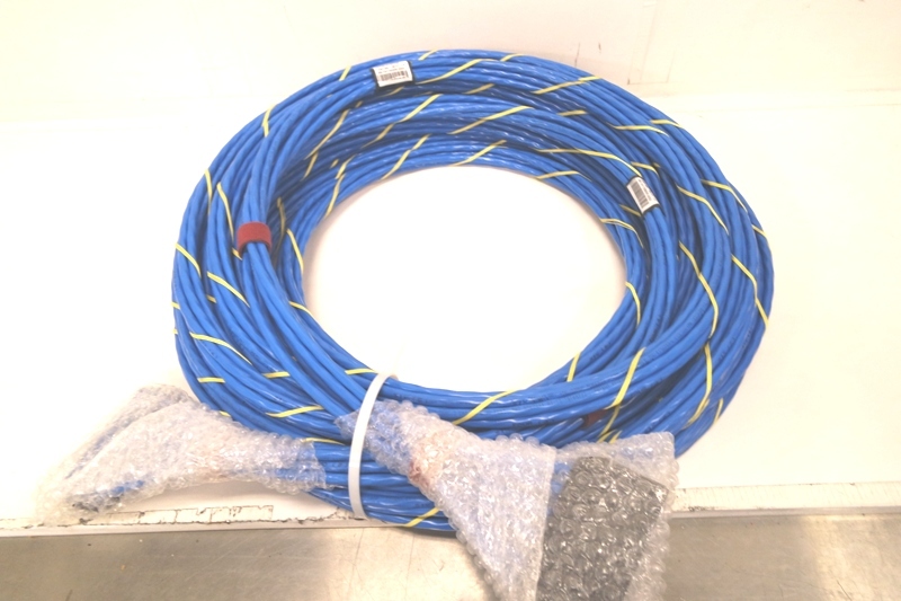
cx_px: 450
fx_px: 601
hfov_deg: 73.8
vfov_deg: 53.1
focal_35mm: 24
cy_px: 300
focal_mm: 9
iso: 400
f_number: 3.5
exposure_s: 1/30
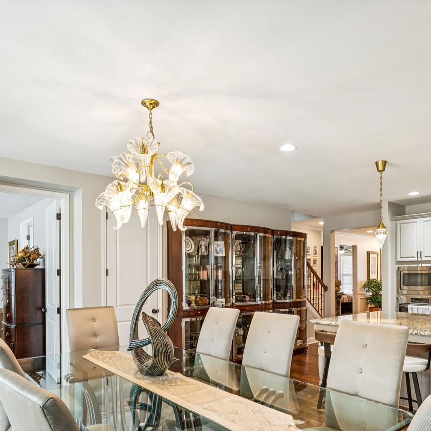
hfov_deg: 60.6
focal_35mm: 26
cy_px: 274
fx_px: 369
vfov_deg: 59.7
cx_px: 230
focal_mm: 16.1
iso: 100
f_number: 9
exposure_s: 1/2
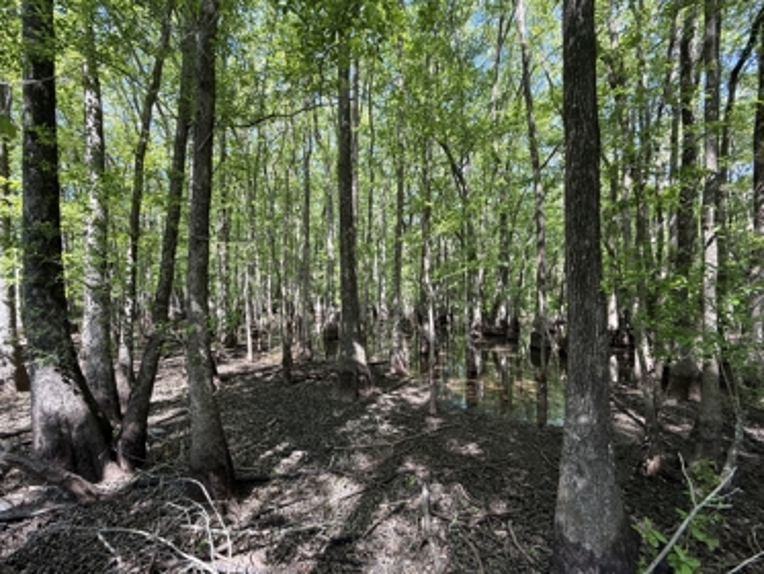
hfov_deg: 98.1
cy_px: 295
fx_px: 331
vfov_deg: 81.8
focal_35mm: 15
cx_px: 373
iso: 50
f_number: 2.2
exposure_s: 1/111
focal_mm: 2.22
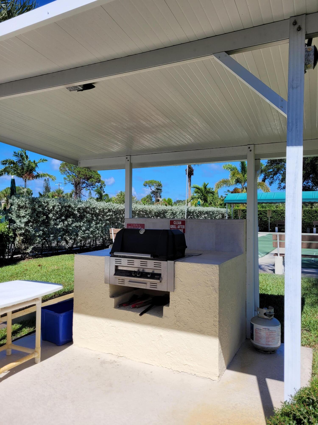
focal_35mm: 26
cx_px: 159
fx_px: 318
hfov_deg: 53.1
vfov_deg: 67.3
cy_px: 212
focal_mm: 5.4
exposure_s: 1/3126
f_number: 1.8
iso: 40
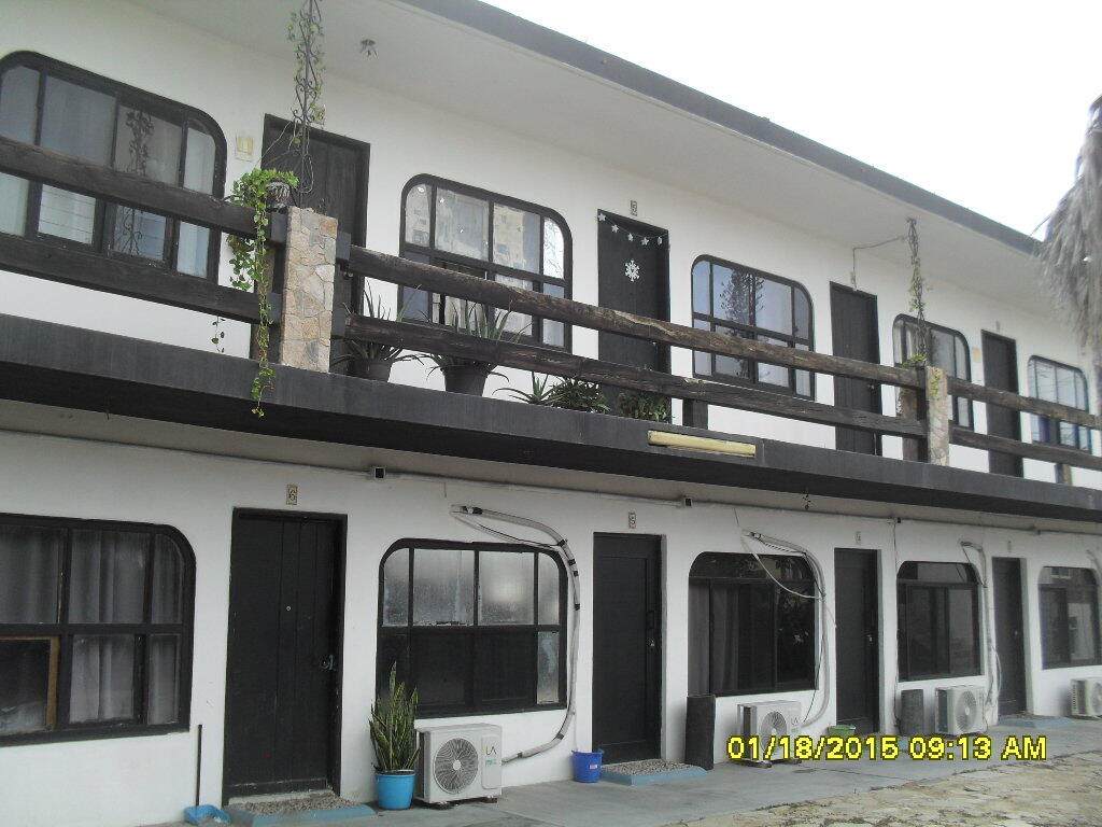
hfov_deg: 52.6
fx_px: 1114
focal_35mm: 35
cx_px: 551
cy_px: 414
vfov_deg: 40.7
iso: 100
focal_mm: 6.3
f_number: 3.2
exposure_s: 1/180
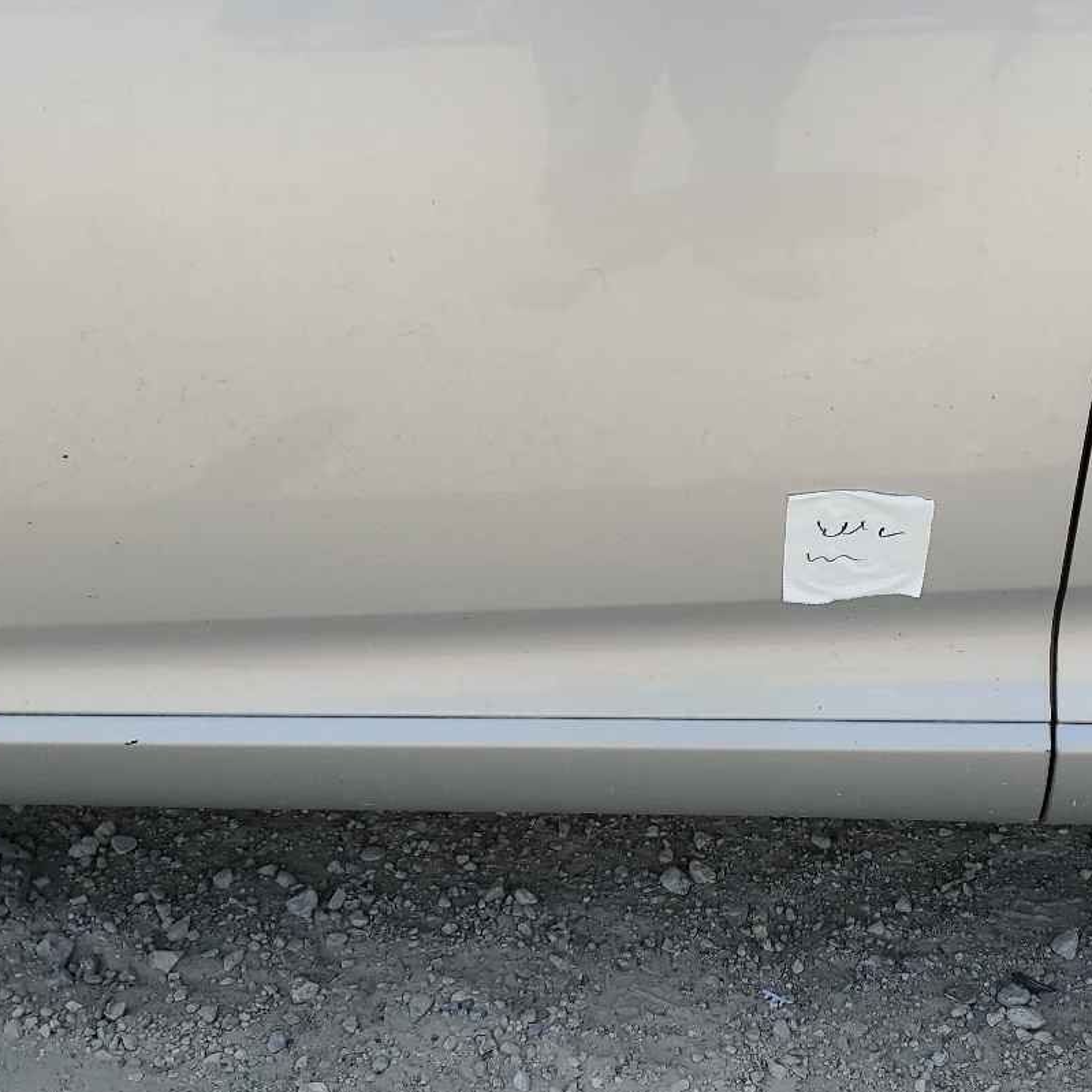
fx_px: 1642
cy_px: 686
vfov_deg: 36.6
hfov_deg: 36.6
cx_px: 660
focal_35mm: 46
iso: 50
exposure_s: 1/2500
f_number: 1.5
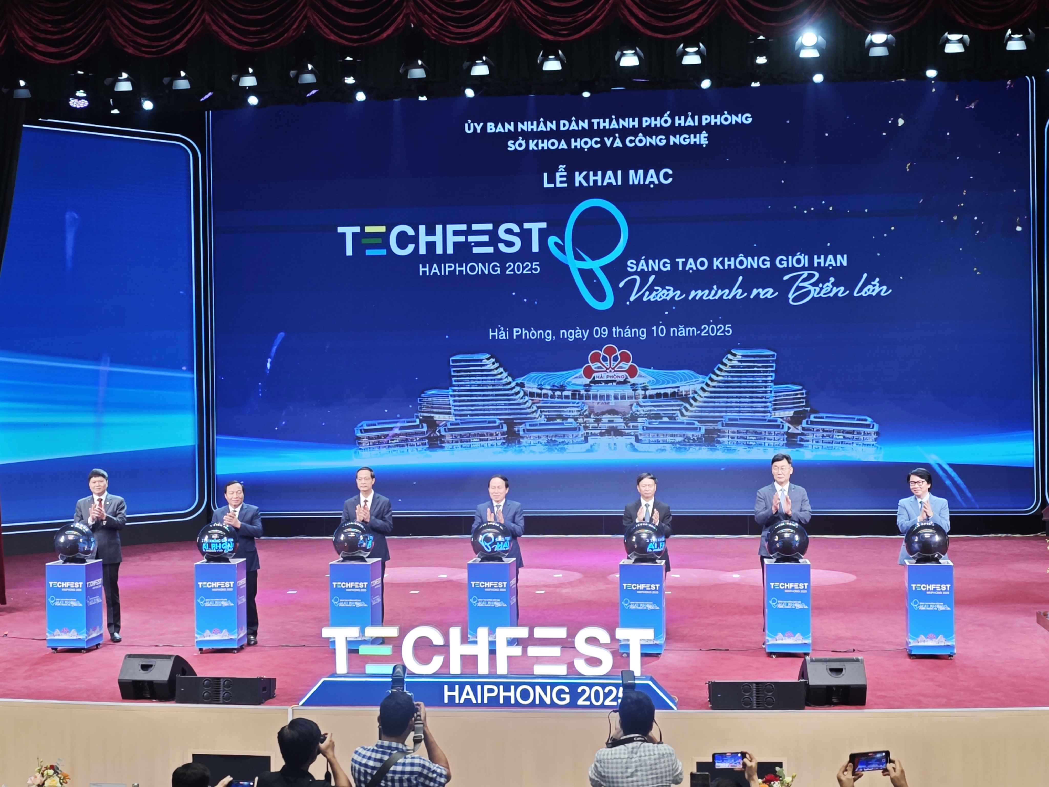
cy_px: 394
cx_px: 524
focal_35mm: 53
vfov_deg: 27.5
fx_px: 1606
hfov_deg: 36.2
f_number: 1.63
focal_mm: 8.72
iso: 80
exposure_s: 1/100
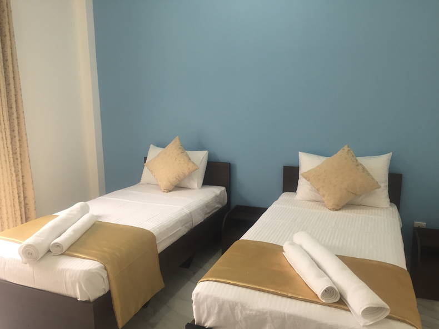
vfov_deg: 48.2
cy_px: 164
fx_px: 368
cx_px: 220
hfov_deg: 61.7
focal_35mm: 29
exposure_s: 1/33
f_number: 2.2
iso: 32
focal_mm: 4.15
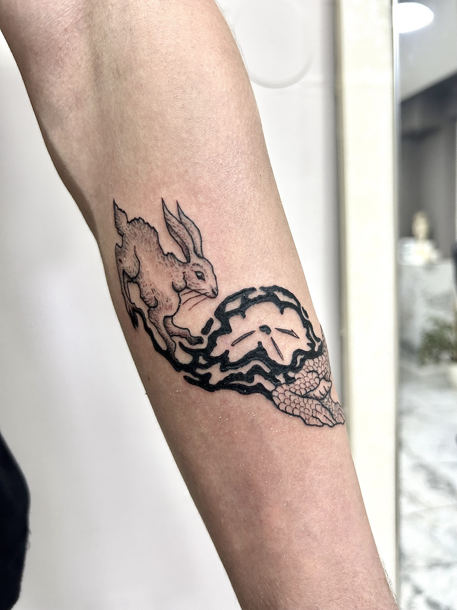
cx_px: 228
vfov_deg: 67.3
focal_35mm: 26
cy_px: 305
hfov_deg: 53.1
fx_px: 458
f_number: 1.5
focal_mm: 5.7
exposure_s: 1/100
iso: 125
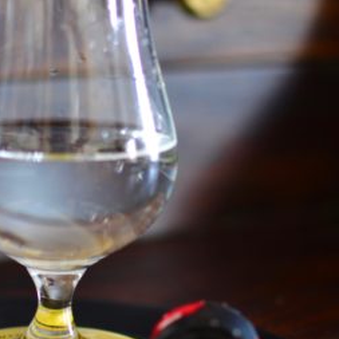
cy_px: 178
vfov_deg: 15.4
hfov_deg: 15.3
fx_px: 1253
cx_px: 82
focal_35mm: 113
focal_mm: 35
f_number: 1.8
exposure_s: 1/8
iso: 100
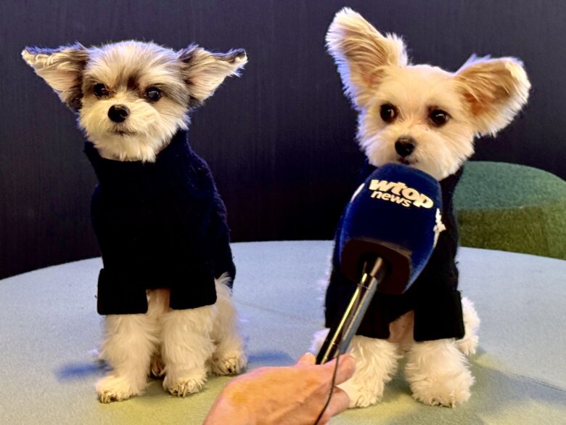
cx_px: 283
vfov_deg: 30.3
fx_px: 785
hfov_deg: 39.7
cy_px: 212
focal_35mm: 48
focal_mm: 6.76
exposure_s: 1/40
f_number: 1.78
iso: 200
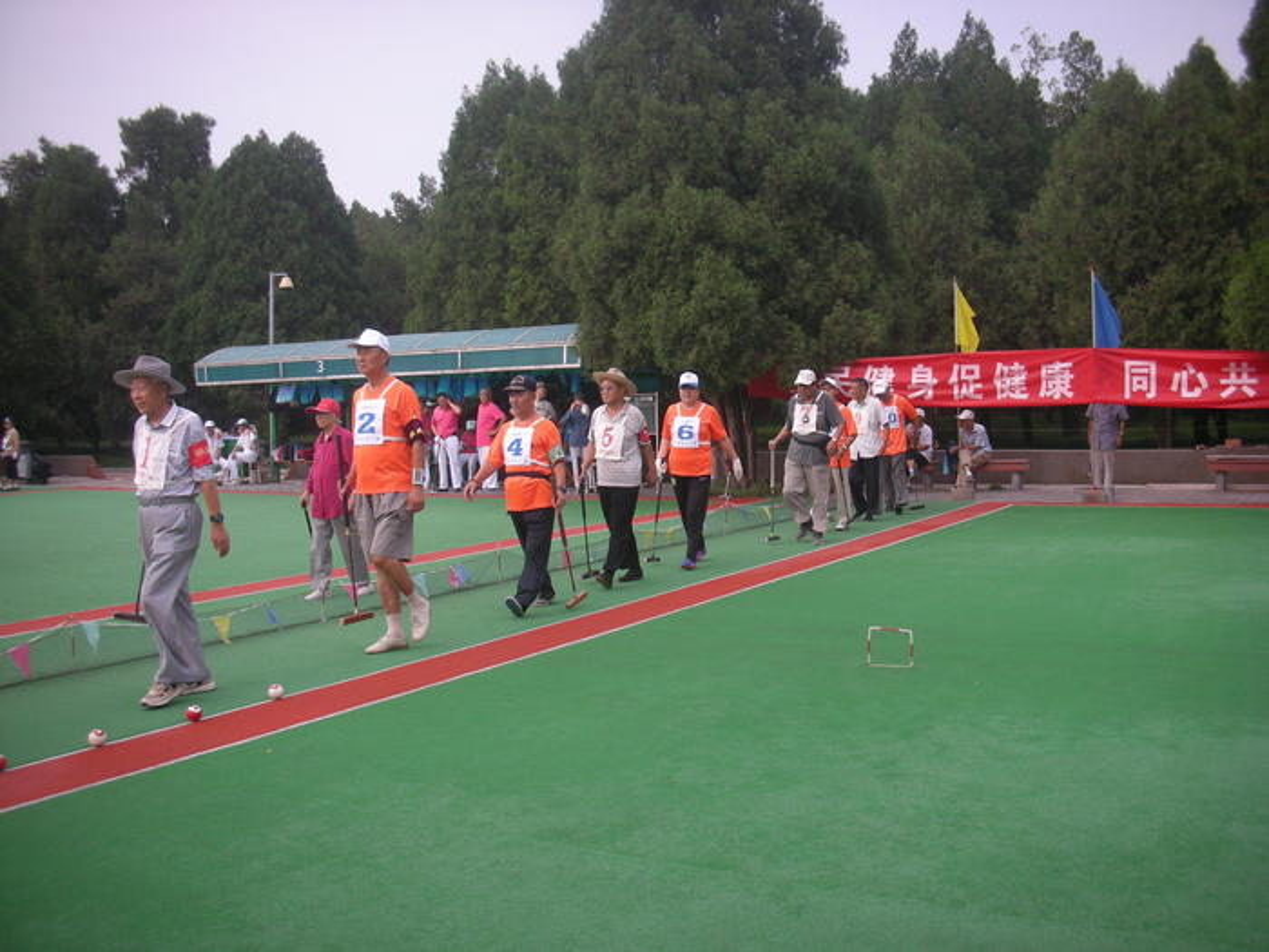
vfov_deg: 40.7
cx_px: 634
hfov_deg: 52.6
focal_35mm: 35
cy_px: 476
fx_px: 1283
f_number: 2.8
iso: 50
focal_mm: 5.8
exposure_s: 1/320
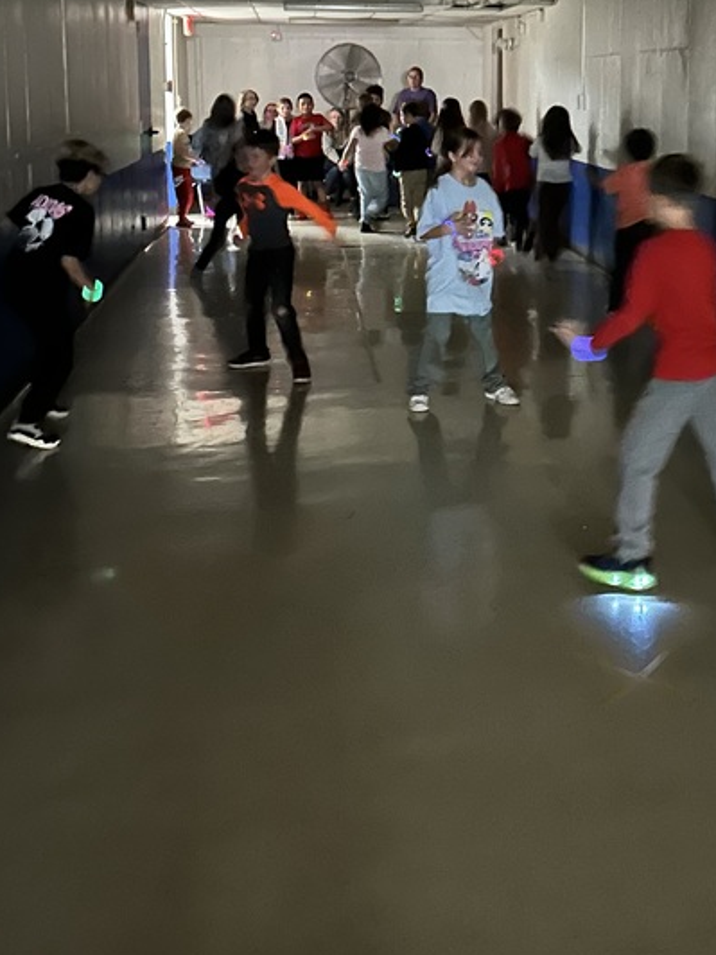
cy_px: 217
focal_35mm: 50
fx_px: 1379
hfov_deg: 28.6
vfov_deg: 37.1
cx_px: 549
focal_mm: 5.7
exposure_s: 1/15
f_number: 1.5
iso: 2000
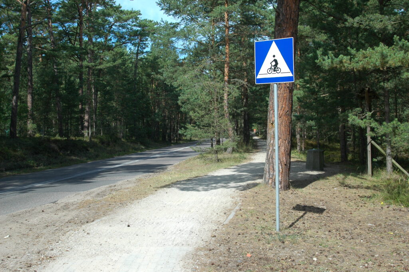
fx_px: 477
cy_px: 136
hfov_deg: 46.4
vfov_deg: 31.8
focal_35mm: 42
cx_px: 204
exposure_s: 1/250
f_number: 8
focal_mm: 28
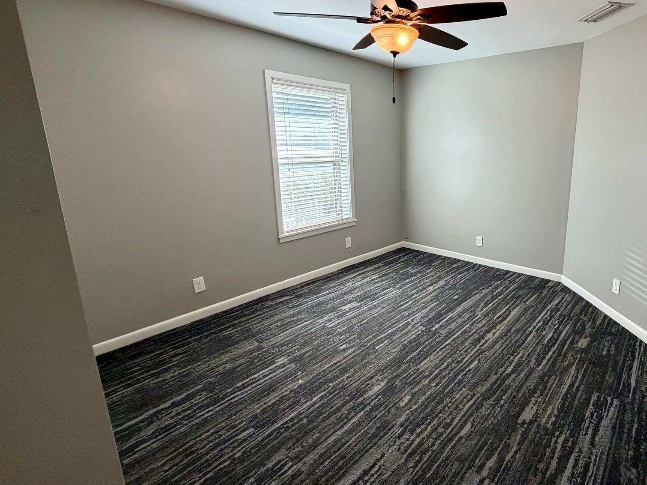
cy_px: 221
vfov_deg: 68.6
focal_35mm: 19
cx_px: 435
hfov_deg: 81.6
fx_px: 355
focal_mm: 2.22
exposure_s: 1/120
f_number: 2.2
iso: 200
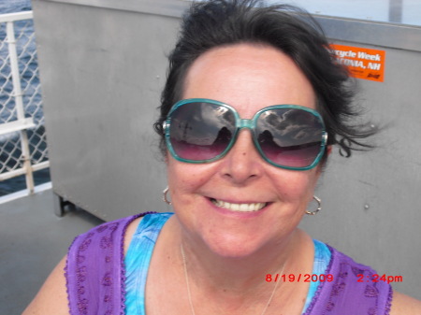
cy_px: 158
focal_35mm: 53
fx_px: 644
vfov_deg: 27.5
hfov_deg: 36.2
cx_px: 210
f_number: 9.6
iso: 100
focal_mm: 9.4
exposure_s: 1/80
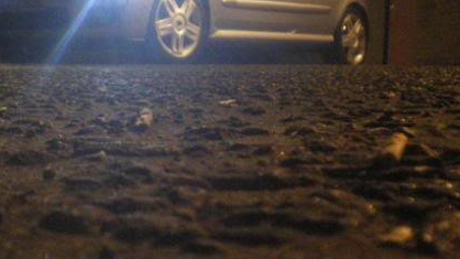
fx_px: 915
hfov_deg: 28.1
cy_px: 76
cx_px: 171
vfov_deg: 16.0
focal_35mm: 75
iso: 800
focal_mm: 6.3
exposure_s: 1/40
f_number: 3.1
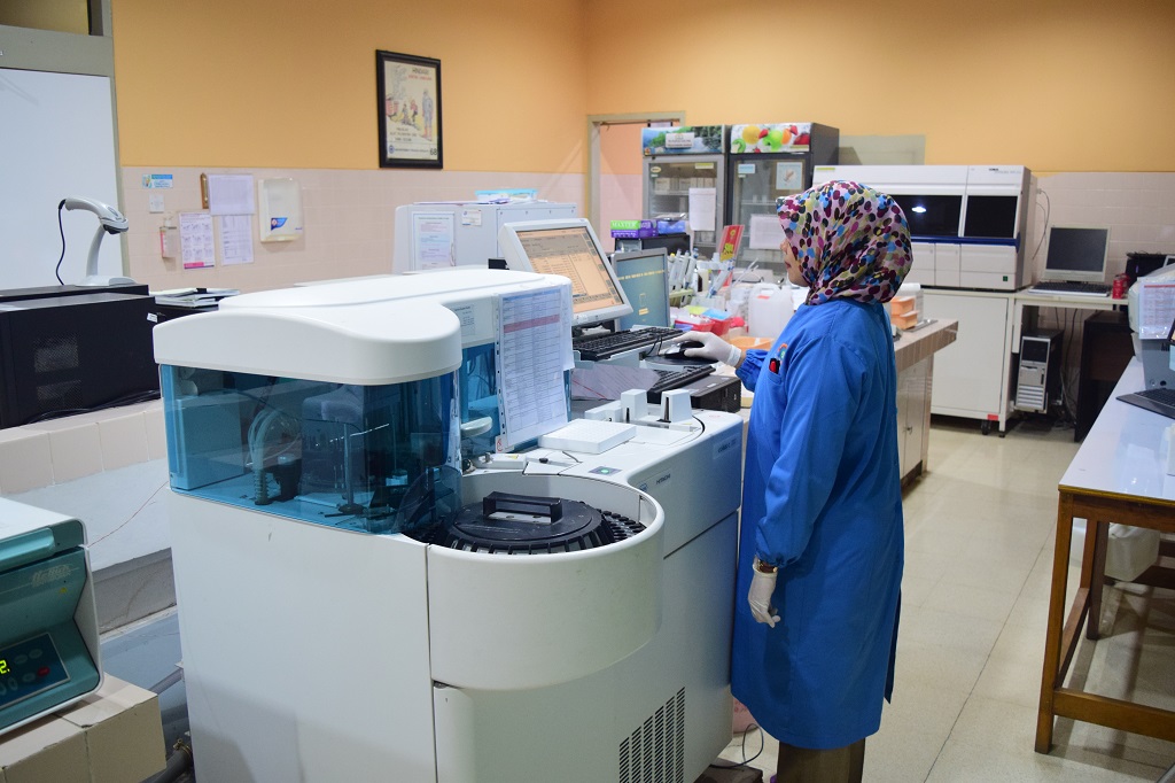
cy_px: 392
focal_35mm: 33
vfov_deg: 39.9
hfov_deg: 57.2
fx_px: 1077
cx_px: 588
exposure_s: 1/30
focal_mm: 22
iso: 1600
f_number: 4
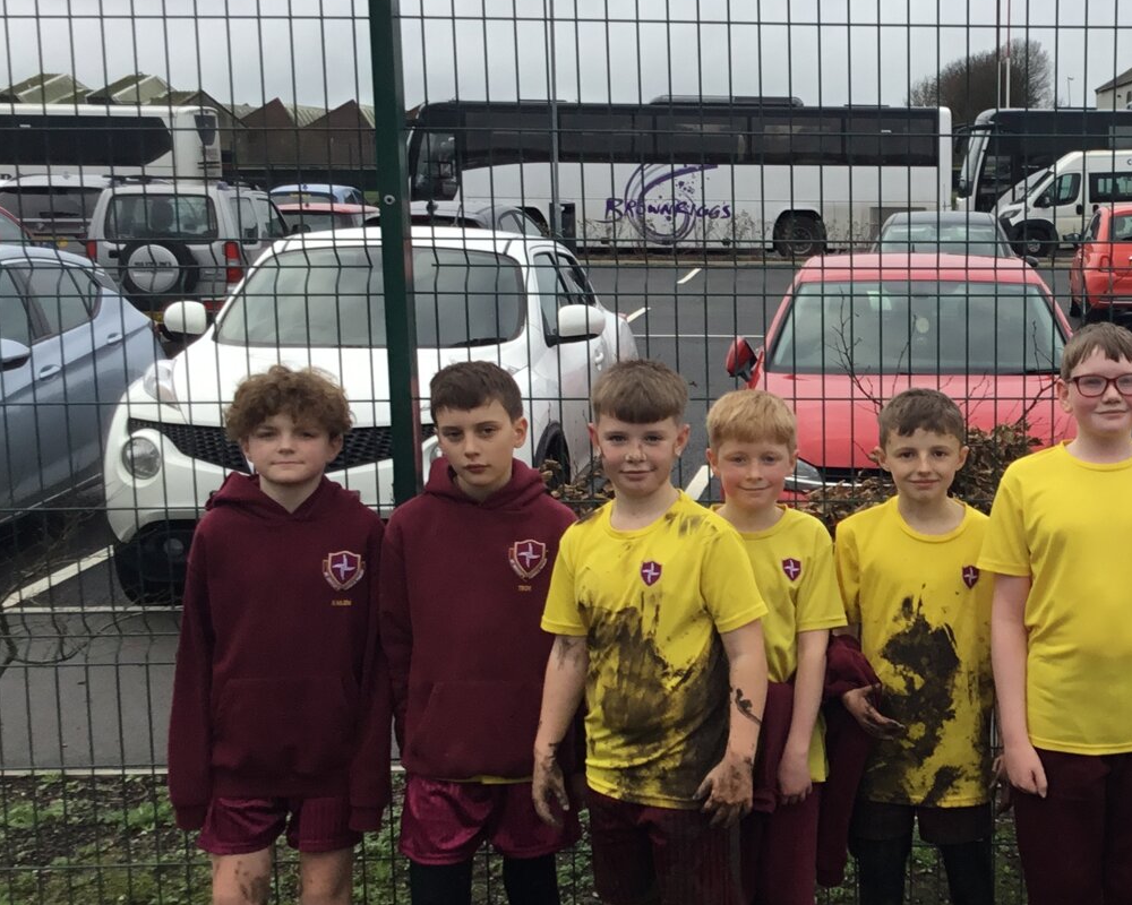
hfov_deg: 29.3
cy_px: 526
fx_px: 2077
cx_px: 1010
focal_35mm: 62
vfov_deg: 24.6
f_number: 2.4
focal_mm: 3.3
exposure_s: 1/105
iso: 25
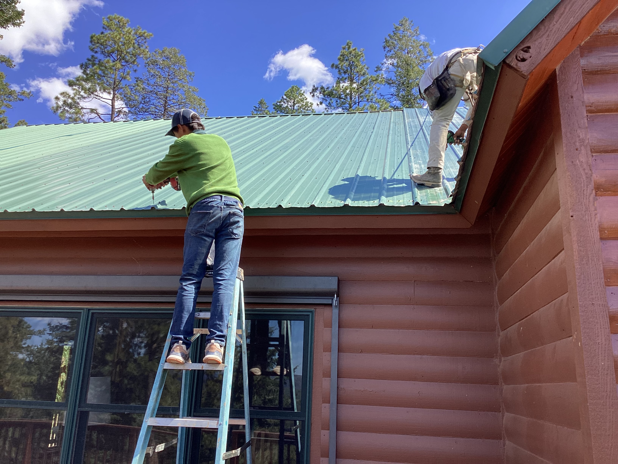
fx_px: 553
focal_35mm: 31
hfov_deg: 58.4
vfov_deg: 45.4
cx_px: 309
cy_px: 232
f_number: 2.4
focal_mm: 3.3
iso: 25
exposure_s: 1/460
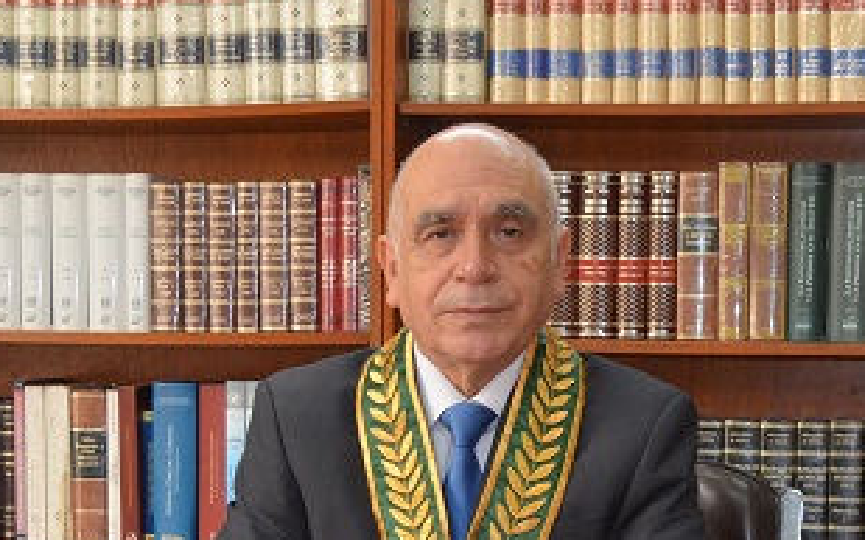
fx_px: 1956
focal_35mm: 83
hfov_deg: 24.9
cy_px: 551
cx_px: 512
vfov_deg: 15.4
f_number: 4.5
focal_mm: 28
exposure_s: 1/80
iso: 500
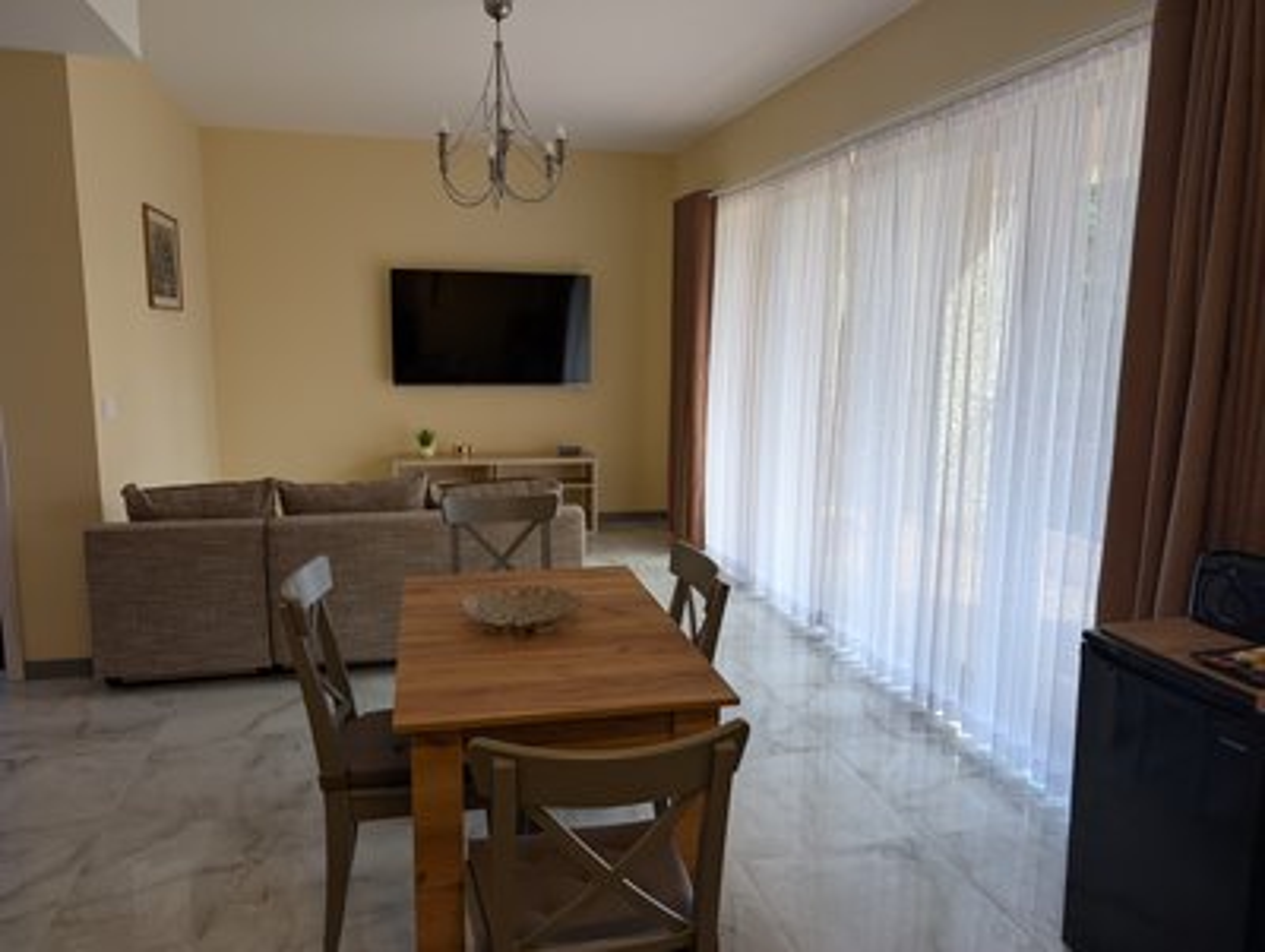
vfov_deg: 56.9
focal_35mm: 24
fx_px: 878
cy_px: 476
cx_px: 632
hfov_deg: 71.5
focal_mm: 6.9
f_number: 1.68
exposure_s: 1/61.8
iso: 21
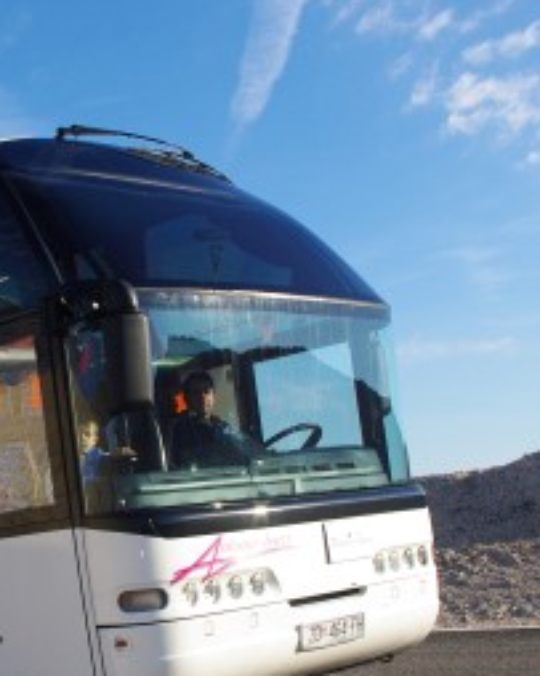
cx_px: 32
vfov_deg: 29.5
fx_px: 1279
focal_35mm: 64
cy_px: 428
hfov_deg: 23.1
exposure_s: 1/180
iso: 100
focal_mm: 18
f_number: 9.5
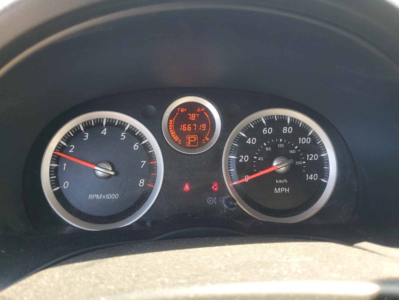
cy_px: 150
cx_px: 200
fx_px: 300
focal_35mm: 26
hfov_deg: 67.3
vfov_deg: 53.1
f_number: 1.5
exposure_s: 1/159
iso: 50
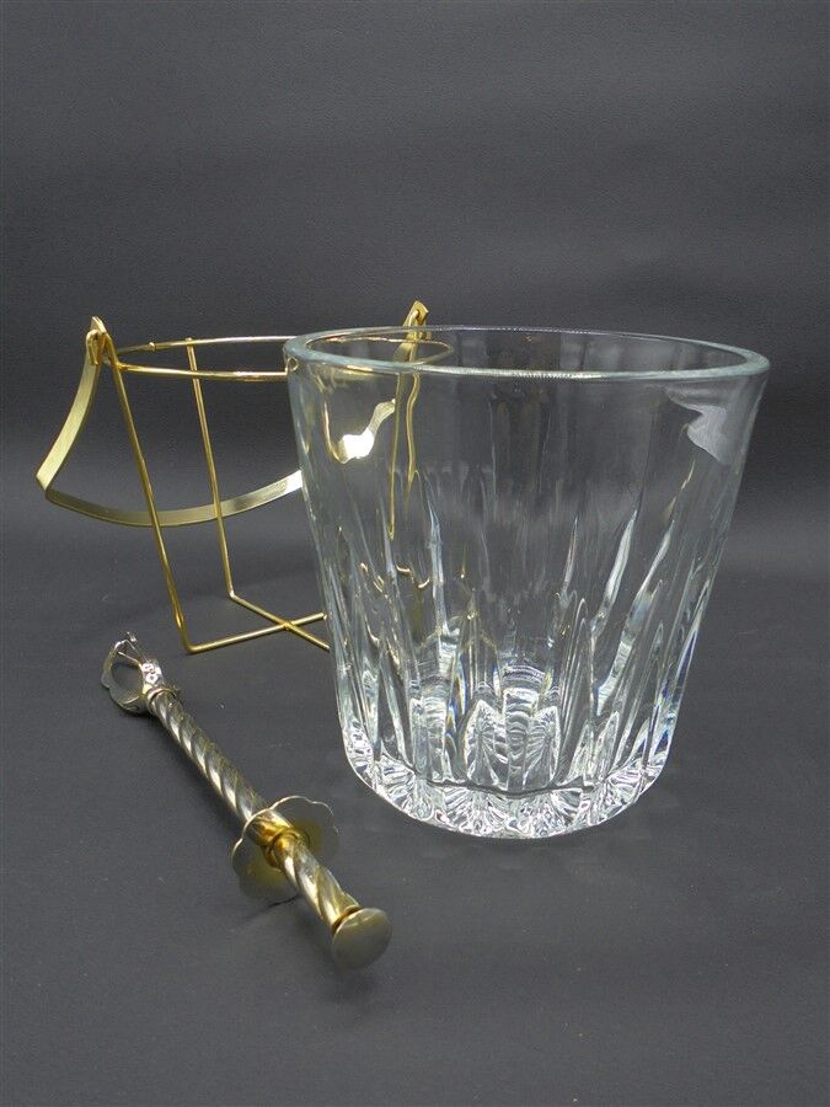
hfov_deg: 48.2
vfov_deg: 61.7
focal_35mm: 29
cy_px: 554
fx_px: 927
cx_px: 415
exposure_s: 1/30
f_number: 3.7
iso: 100
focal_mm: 5.3
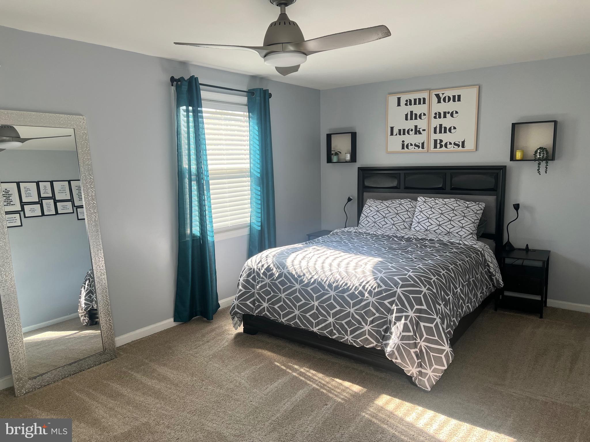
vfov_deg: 53.1
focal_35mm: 26
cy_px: 221
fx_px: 443
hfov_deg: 67.3
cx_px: 295
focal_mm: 5.7
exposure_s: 1/163
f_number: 1.5
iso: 50
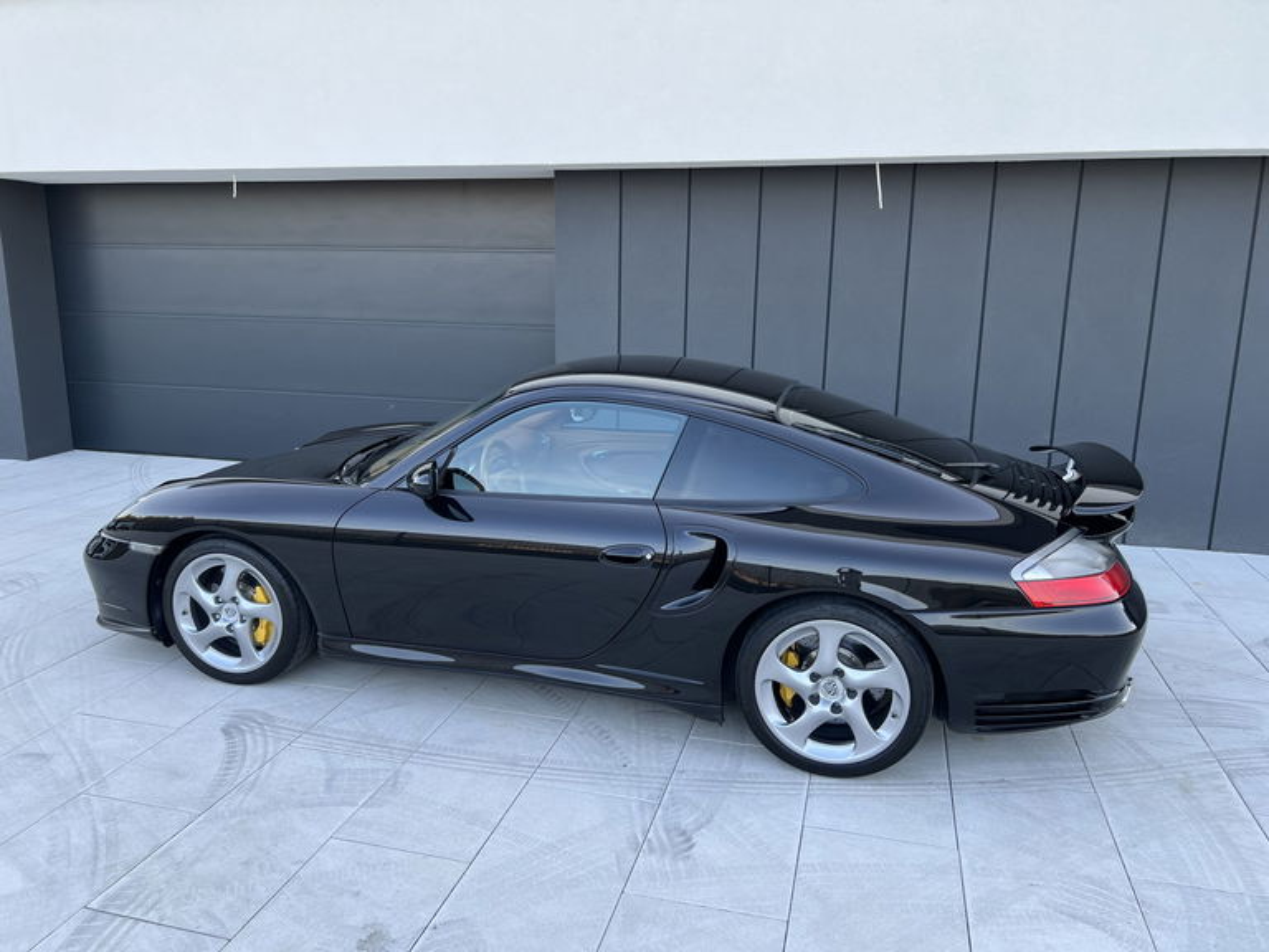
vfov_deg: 53.1
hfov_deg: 67.3
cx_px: 634
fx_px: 953
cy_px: 476
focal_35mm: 26
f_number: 1.5
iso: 40
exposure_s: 1/209
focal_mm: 5.7
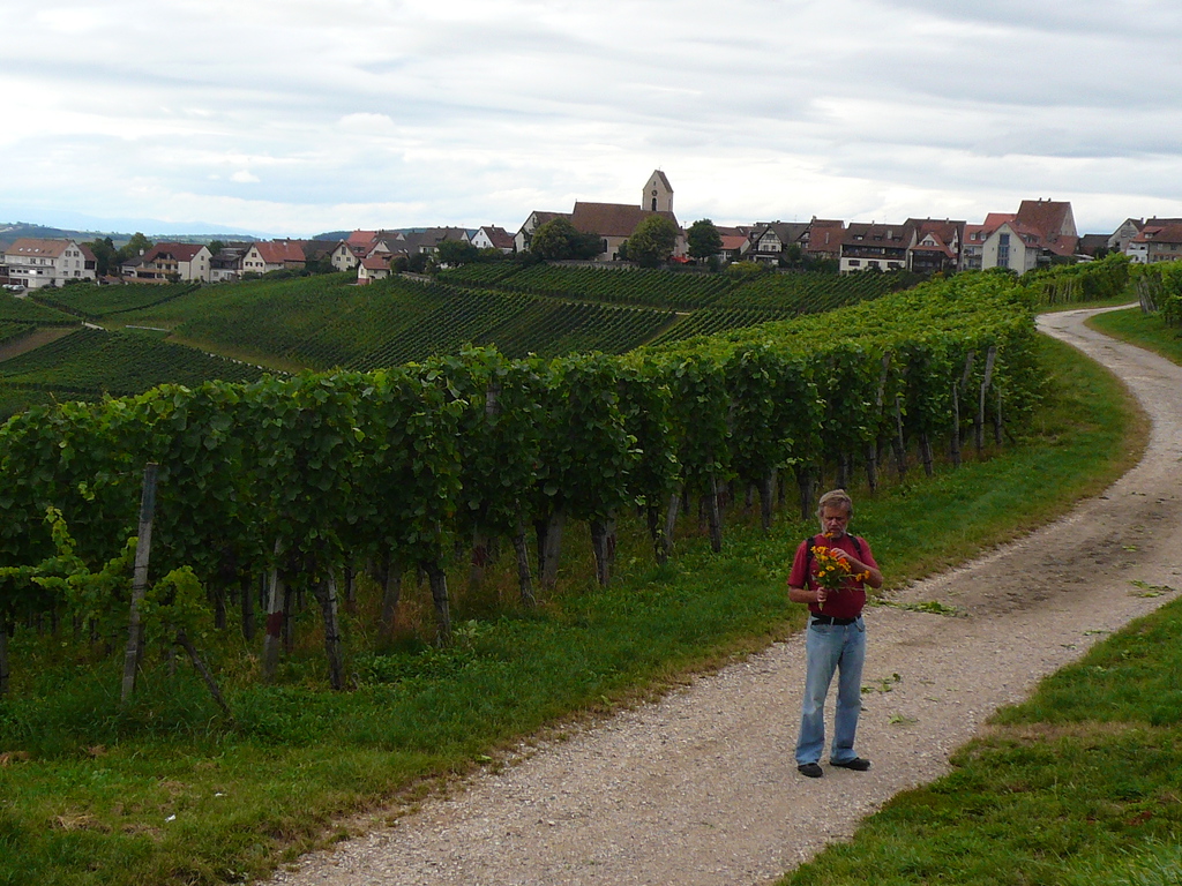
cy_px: 443
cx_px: 591
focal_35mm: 69
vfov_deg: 21.3
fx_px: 2356
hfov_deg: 28.2
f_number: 3.5
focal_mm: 7.5
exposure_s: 1/400
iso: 100
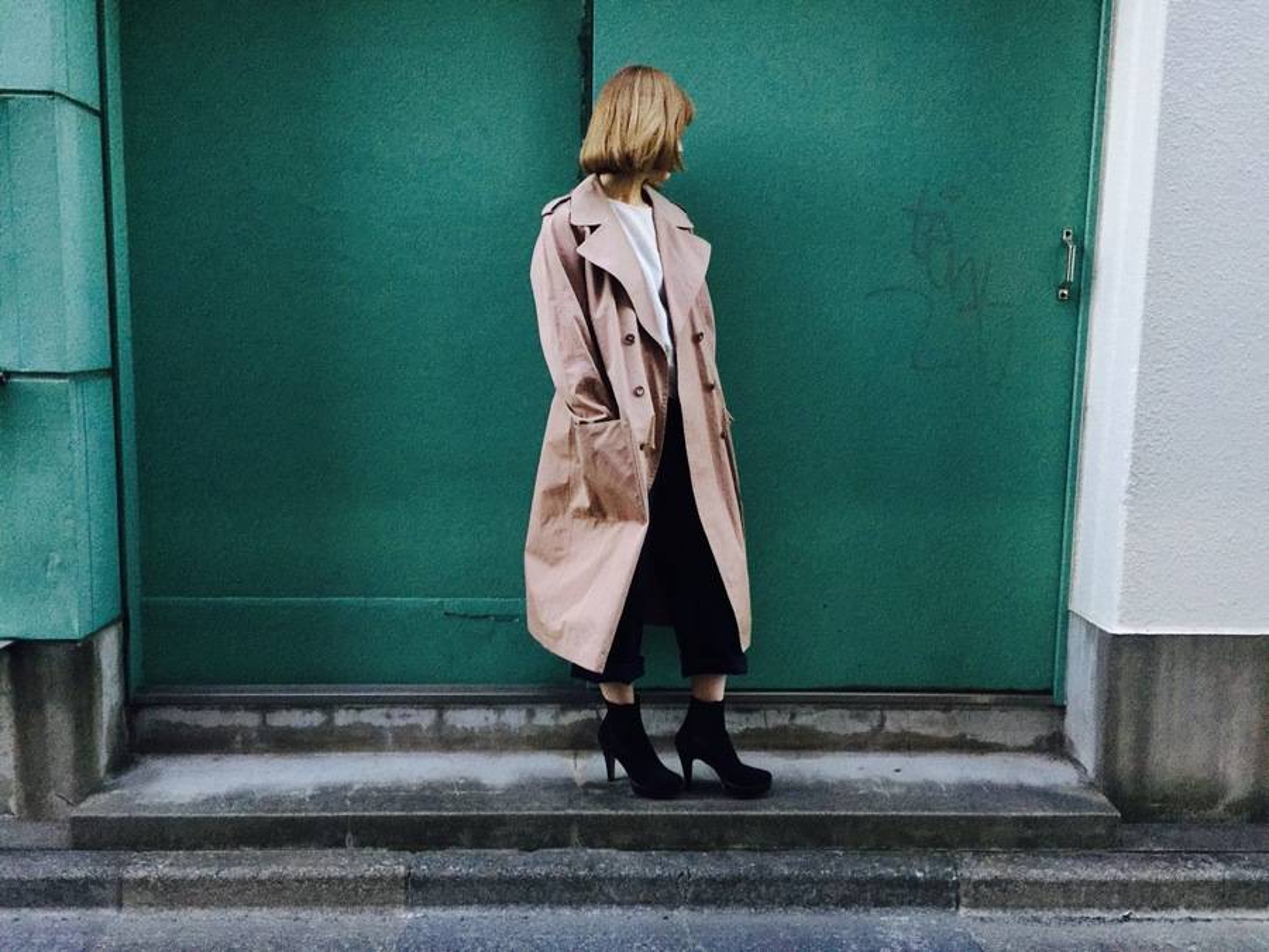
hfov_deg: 61.7
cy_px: 476
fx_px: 1063
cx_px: 634
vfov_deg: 48.2
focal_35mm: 29
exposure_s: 1/15
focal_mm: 4.15
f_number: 2.2
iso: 80
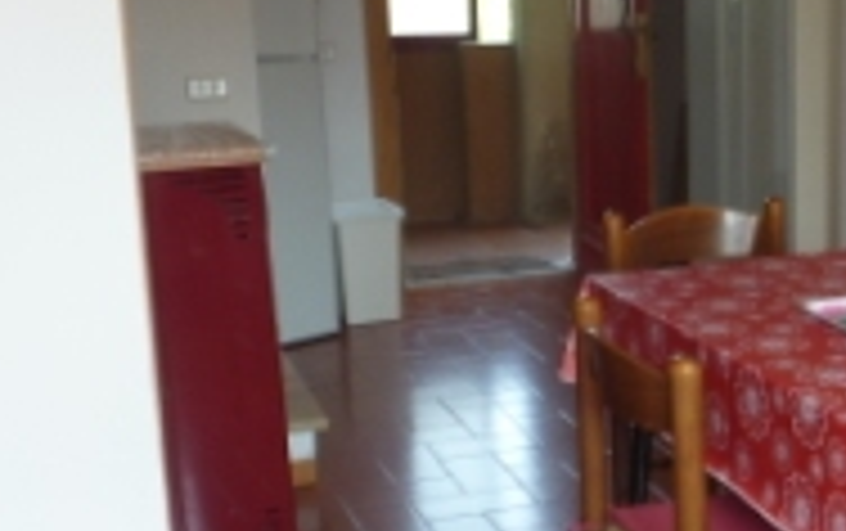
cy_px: 324
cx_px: 666
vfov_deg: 20.7
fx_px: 1454
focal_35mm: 63
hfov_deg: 31.7
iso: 100
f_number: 3.3
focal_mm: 4.1
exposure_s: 1/40
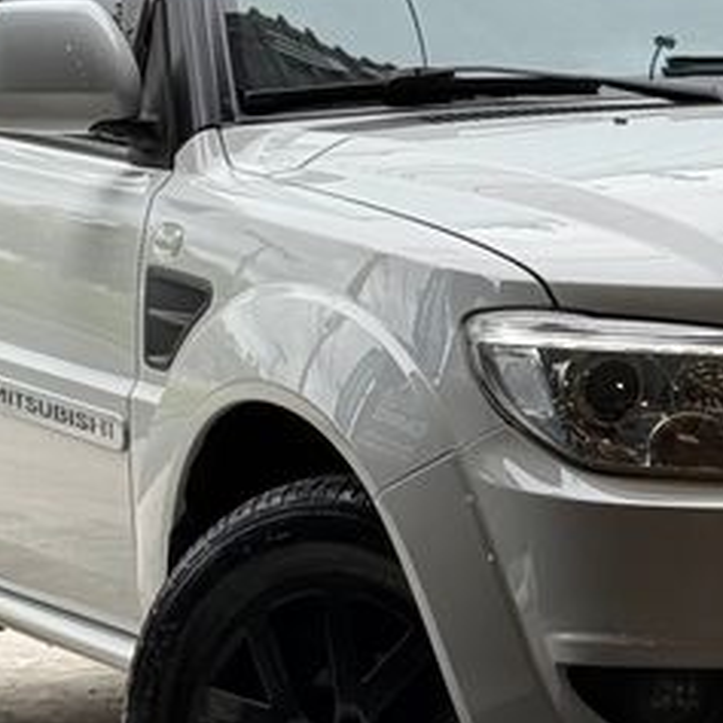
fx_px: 3426
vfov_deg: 12.0
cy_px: 394
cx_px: 519
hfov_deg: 12.0
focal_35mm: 145
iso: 64
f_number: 1.78
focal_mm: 6.76
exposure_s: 1/769
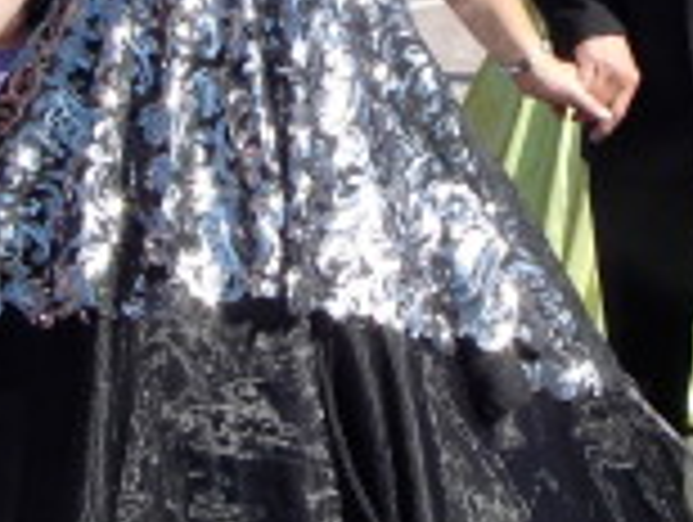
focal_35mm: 143
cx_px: 360
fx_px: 2867
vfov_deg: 10.4
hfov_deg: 13.8
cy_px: 68
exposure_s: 1/200
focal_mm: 7.1
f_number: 5
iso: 70
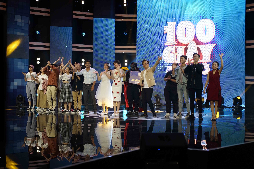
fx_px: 388
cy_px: 84
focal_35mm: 55
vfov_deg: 24.6
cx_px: 127
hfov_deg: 36.2
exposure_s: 1/250
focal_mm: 55
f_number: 2
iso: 400
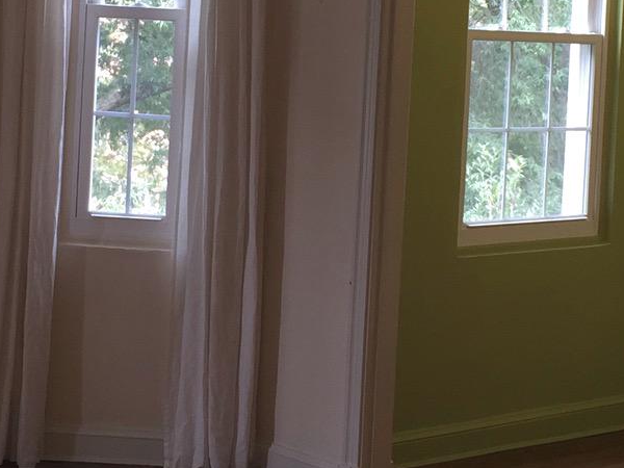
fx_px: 1785
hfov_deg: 19.8
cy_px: 113
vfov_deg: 14.9
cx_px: 286
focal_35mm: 99
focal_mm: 4.15
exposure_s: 1/30
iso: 40
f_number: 2.2
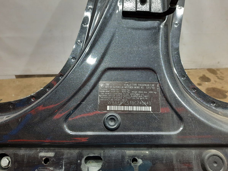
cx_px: 114
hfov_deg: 69.4
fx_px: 165
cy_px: 86
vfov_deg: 54.9
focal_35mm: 25
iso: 250
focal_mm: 4.6
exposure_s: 1/50
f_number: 2
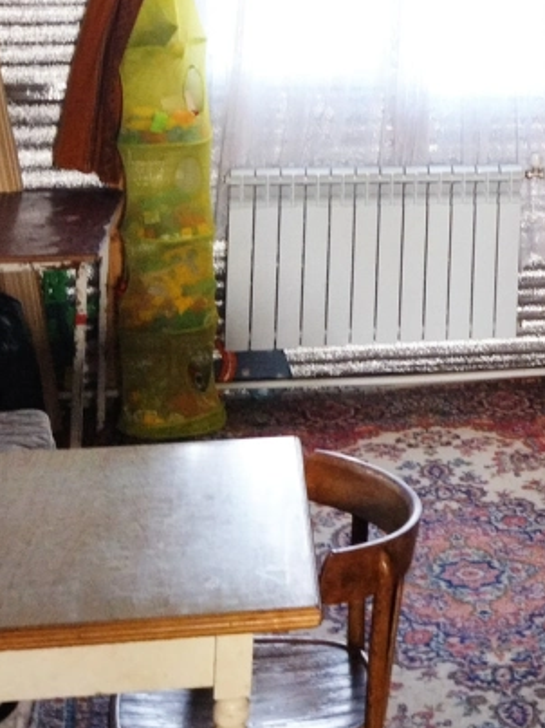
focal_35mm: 84
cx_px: 749
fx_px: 1764
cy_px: -35
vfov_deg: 22.2
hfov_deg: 16.4
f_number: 1.79
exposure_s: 1/50
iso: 125
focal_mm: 4.71
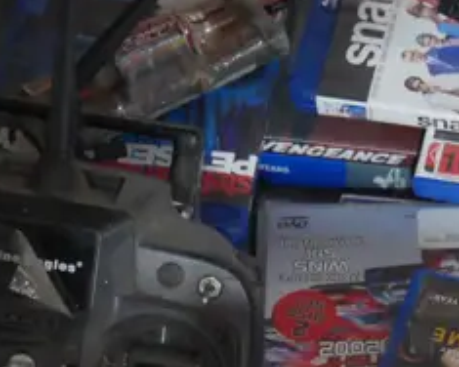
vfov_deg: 11.2
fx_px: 1848
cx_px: 732
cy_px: 384
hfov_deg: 13.2
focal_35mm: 136
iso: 1600
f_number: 3.6
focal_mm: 16
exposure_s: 1/60
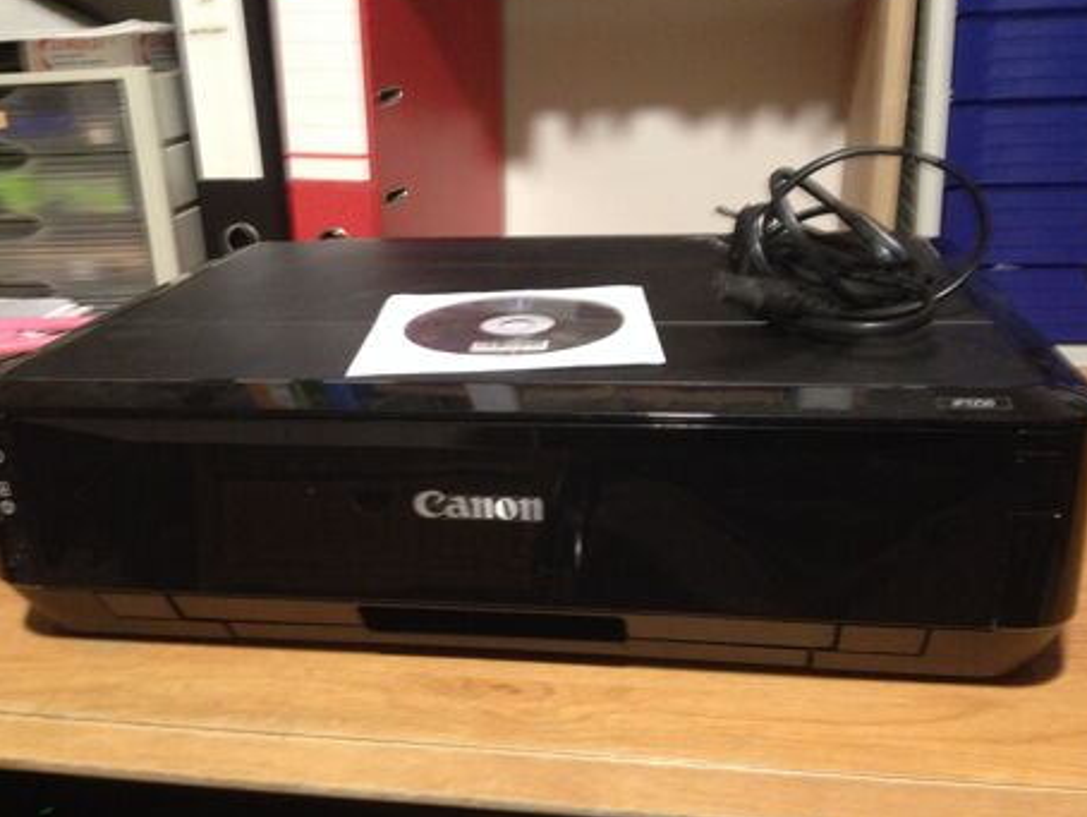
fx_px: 1162
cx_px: 534
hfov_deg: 50.1
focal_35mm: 37
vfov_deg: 38.7
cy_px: 395
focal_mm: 4.28
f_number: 2.4
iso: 400
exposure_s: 1/15
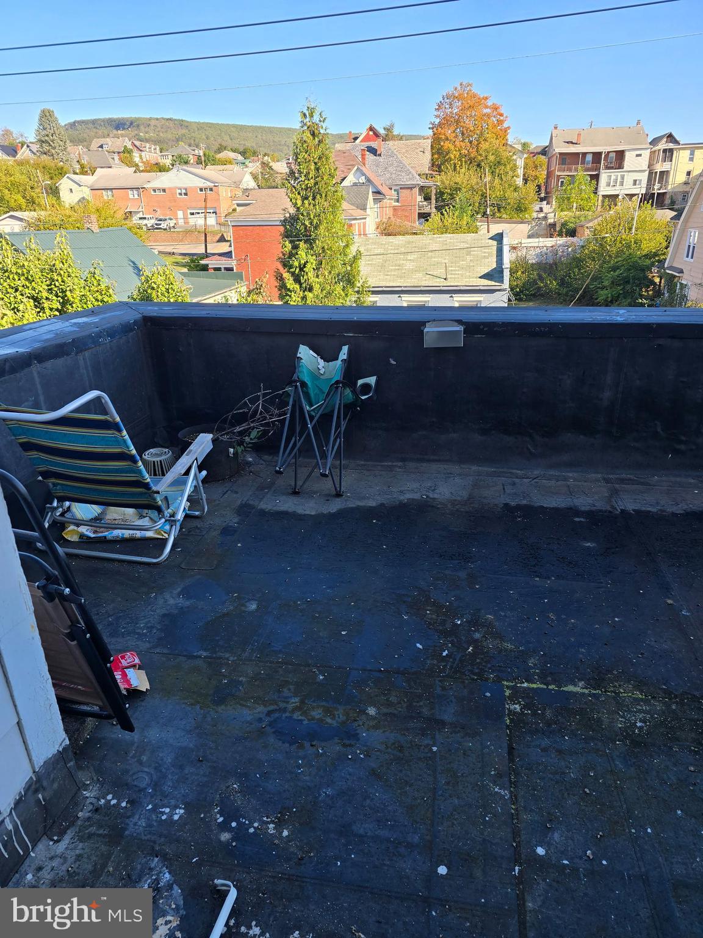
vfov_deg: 73.9
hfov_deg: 58.9
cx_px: 352
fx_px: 623
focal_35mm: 23
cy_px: 469
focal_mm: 6.3
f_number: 1.7
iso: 12
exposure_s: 1/258
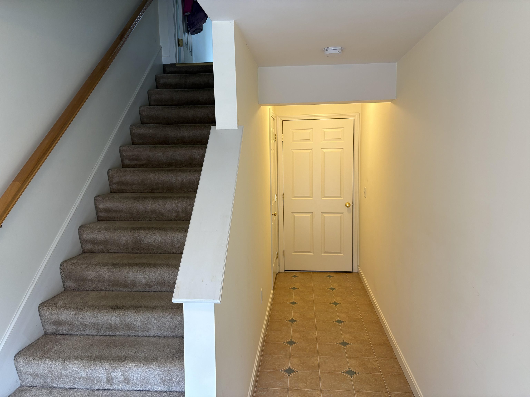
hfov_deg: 67.3
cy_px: 198
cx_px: 265
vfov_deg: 53.1
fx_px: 398
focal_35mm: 26
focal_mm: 5.96
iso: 80
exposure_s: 1/120
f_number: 1.6
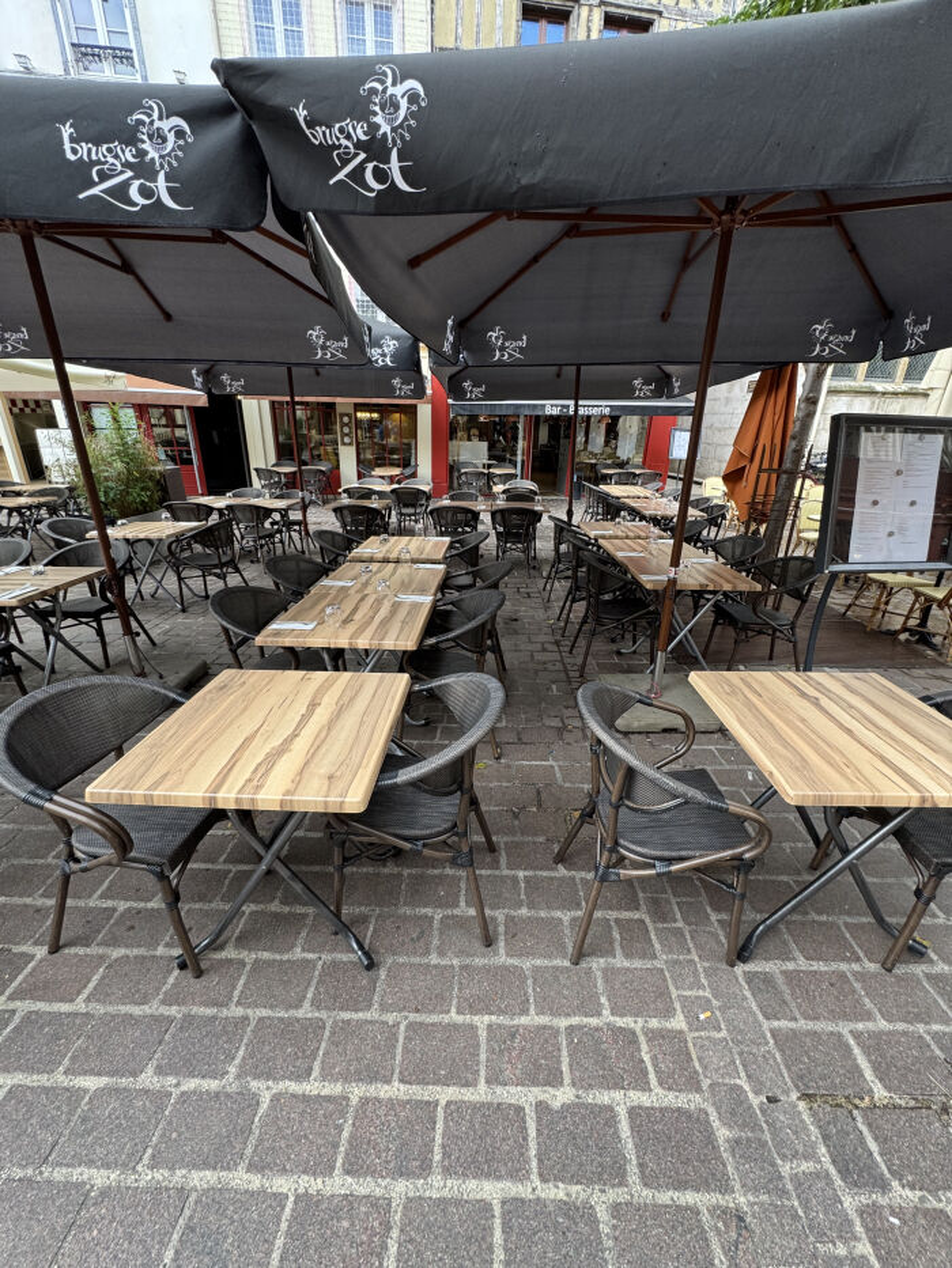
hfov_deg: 85.7
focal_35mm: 14
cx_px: 476
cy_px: 634
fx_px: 513
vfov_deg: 102.1
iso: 100
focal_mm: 2.22
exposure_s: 1/99
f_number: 2.2
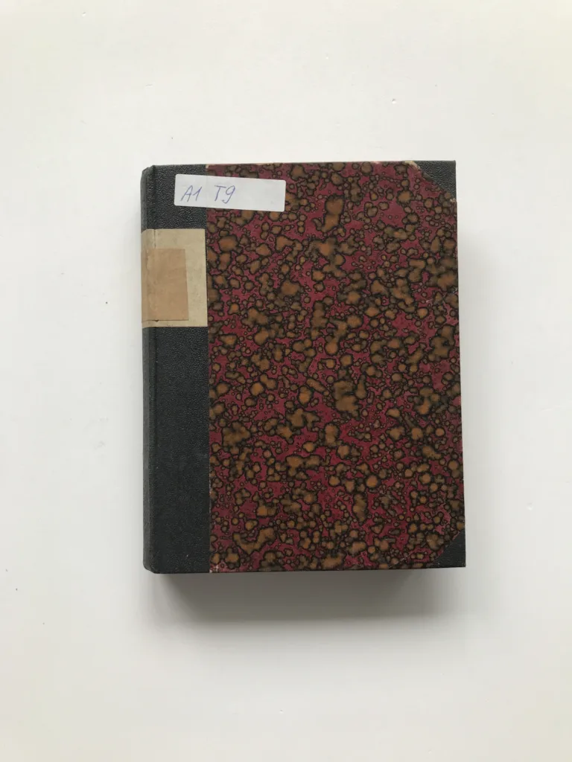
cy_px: 381
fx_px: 617
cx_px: 286
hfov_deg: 49.7
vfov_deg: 63.4
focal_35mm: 28
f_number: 1.8
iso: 25
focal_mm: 3.99
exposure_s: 1/50
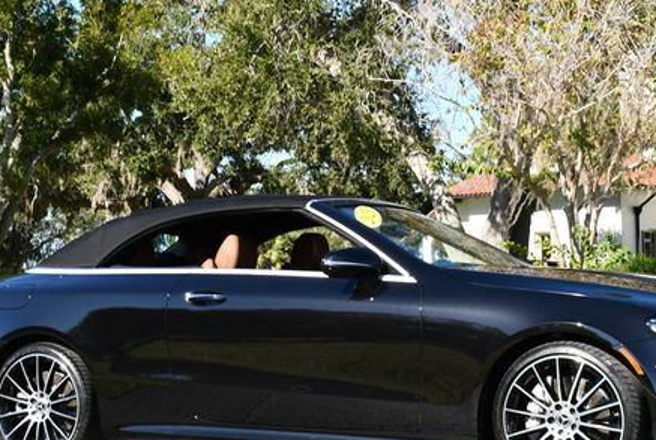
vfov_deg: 17.3
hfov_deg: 25.6
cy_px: 215
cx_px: 365
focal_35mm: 79
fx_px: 1442
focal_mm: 27
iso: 160
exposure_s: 1/250
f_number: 8
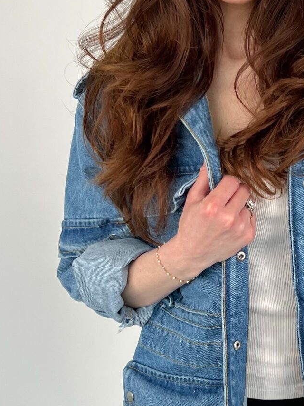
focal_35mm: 78
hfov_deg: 18.7
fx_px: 913
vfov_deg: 25.0
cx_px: 241
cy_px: 242
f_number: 1.5
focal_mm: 5.7
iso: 40
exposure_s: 1/121
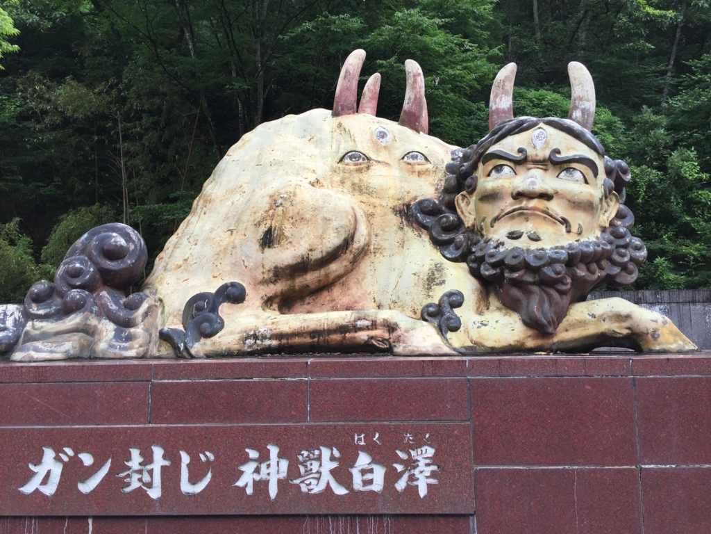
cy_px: 267
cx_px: 356
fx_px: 596
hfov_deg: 61.7
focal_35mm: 29
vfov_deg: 48.2
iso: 32
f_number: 2.2
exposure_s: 1/471
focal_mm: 4.15
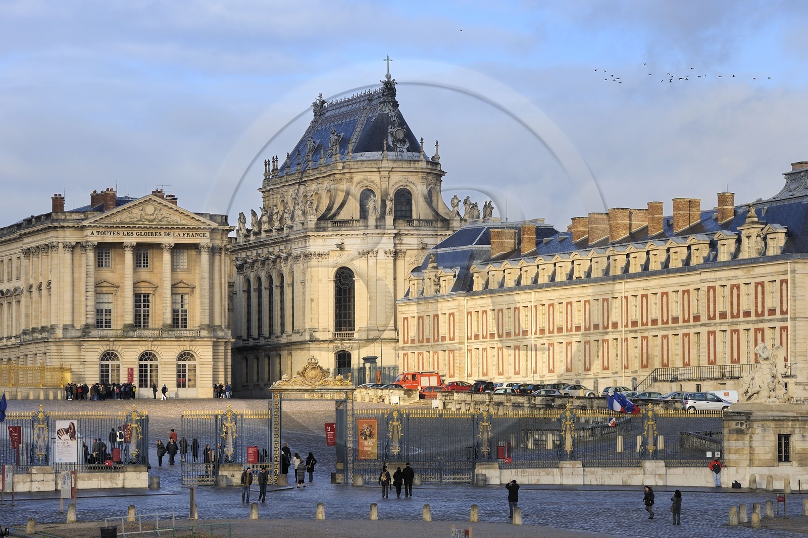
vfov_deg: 10.5
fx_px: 2917
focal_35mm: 130
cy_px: 269
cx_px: 404
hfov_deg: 15.8
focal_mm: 130
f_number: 9
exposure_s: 1/250
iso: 200
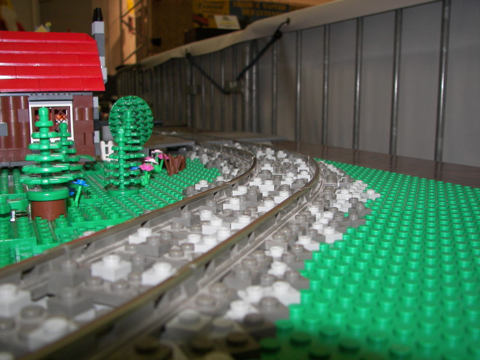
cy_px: 180
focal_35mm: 38
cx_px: 240
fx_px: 527
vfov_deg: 37.7
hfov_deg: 49.0
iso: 100
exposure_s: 1/30
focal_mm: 6.3
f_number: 2.8
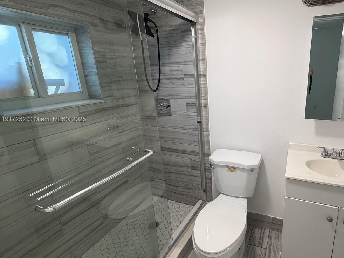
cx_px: 226
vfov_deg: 68.6
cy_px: 120
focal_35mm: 19
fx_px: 189
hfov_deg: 82.1
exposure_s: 1/120
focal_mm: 2.22
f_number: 2.2
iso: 250
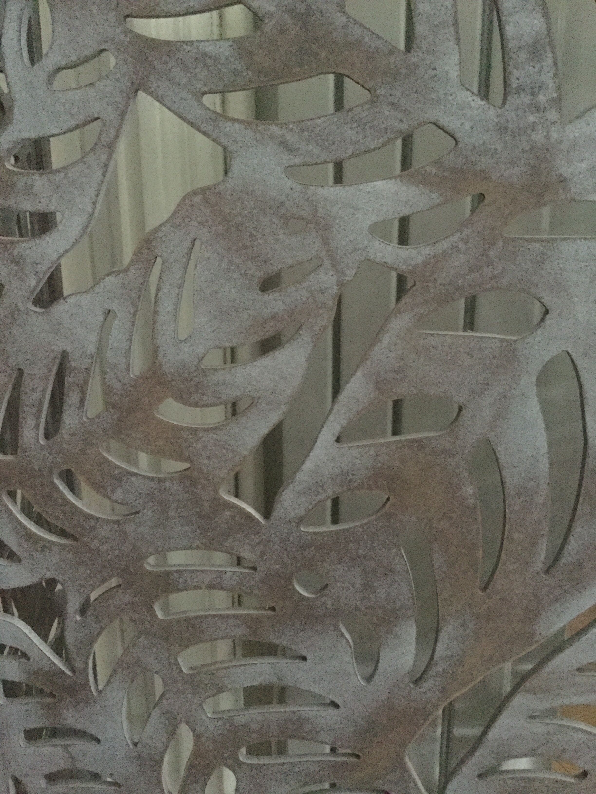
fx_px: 712
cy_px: 397
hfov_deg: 45.4
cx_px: 298
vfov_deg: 58.4
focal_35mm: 31
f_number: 2.4
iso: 800
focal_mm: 3.3
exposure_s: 1/17
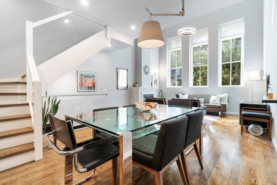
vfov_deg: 73.8
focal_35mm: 16
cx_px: 138
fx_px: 123
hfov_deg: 96.7
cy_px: 92
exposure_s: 1.6
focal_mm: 16
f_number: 8
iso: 200
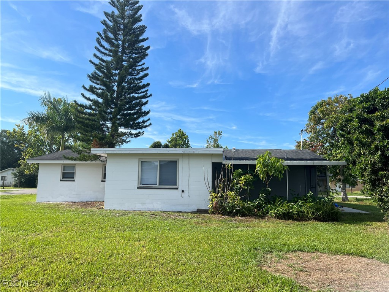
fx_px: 292
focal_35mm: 26
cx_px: 194
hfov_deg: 67.3
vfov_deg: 53.1
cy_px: 146
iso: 50
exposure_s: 1/3521
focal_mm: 5.1
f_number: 1.6
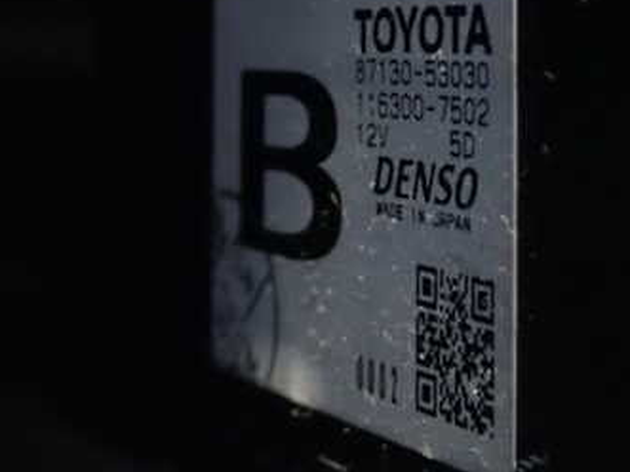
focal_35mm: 98
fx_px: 1783
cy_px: 156
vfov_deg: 15.1
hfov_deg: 20.0
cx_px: 354
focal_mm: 9.65
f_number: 3.3
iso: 1600
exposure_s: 1/10
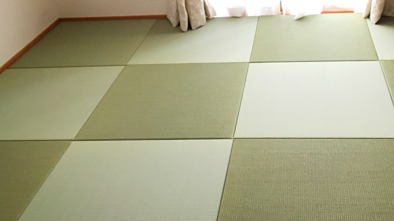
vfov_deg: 23.6
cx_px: 253
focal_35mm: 49
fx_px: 512
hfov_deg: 41.7
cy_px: 14
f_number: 2.2
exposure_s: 1/30
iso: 125
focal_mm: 4.15
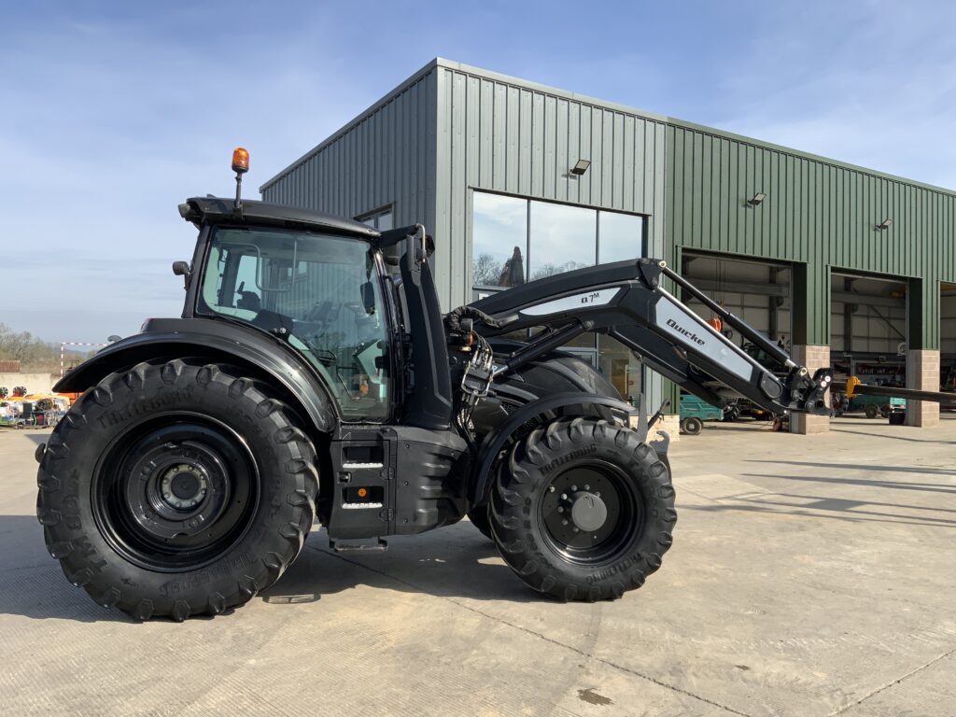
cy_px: 358
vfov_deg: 48.2
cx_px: 478
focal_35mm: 29
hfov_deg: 61.7
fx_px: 801
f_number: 1.8
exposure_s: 1/1626
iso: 16
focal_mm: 3
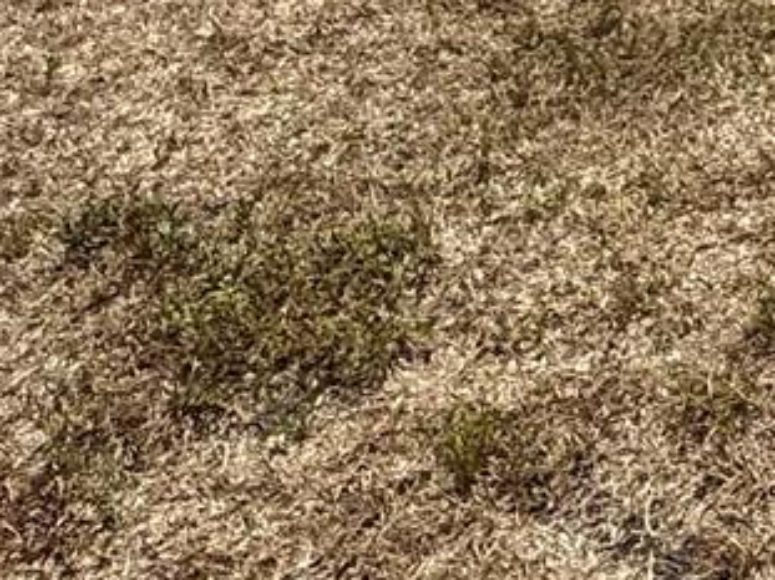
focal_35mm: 72
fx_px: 1611
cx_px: 1239
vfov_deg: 16.3
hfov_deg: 21.5
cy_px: -543
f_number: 2.2
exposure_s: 1/1848
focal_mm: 2.22
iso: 50
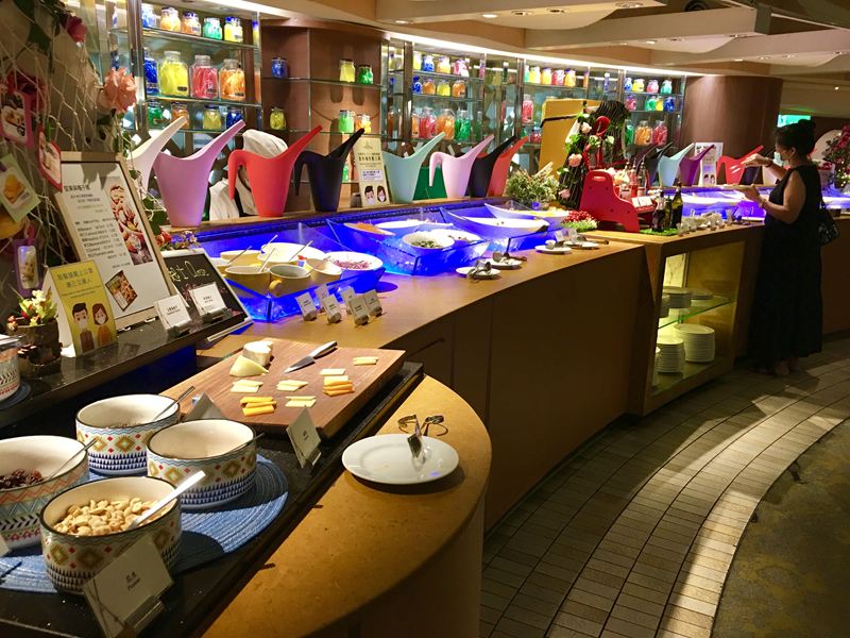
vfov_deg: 48.2
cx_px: 425
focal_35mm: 29
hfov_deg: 61.7
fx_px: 712
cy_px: 319
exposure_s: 1/15
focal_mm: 4.15
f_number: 2.2
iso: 64
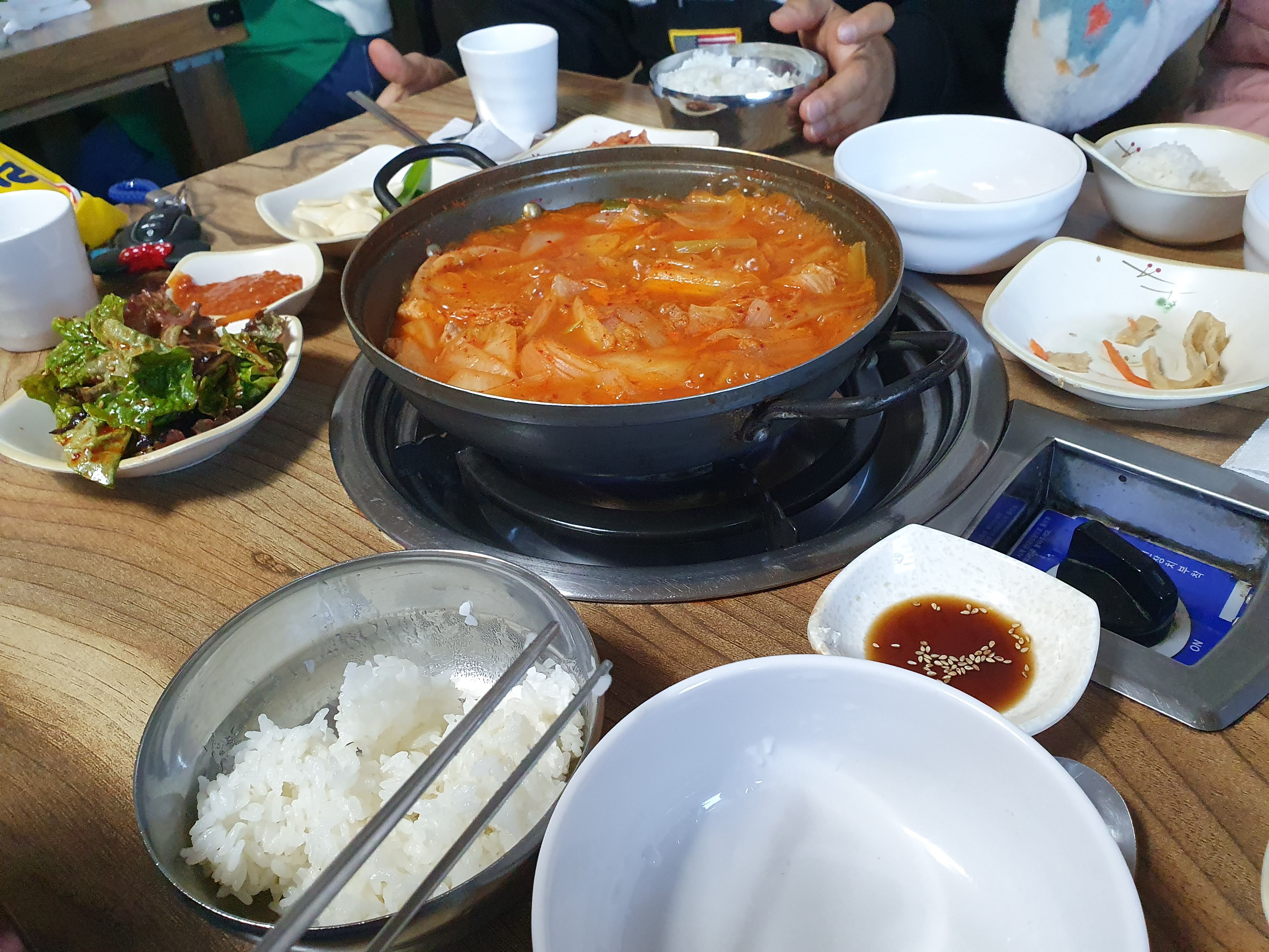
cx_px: 634
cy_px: 476
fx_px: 953
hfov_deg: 67.3
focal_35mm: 26
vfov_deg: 53.1
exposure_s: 1/120
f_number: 2.4
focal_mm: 4.32
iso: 500
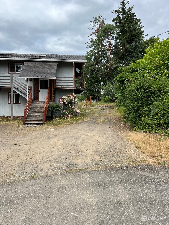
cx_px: 84
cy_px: 112
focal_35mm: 26
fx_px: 169
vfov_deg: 67.3
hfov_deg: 53.1
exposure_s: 1/2353
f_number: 1.5
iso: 50
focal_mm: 5.7
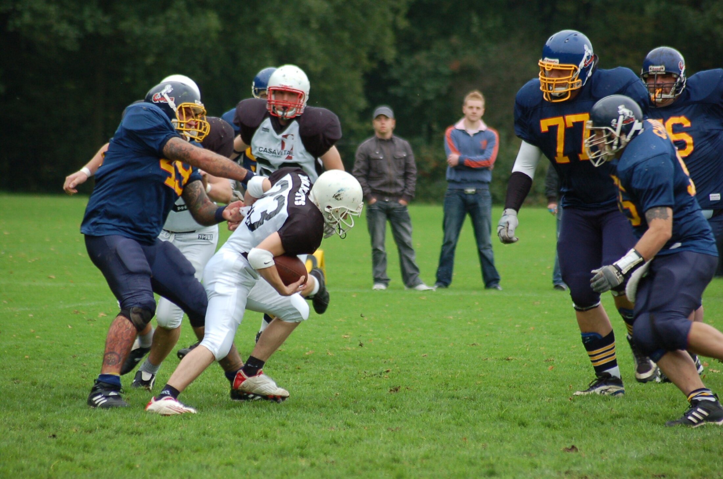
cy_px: 240
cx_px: 362
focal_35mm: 292
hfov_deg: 7.1
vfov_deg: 4.7
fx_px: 5863
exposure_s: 1/500
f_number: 5
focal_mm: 195
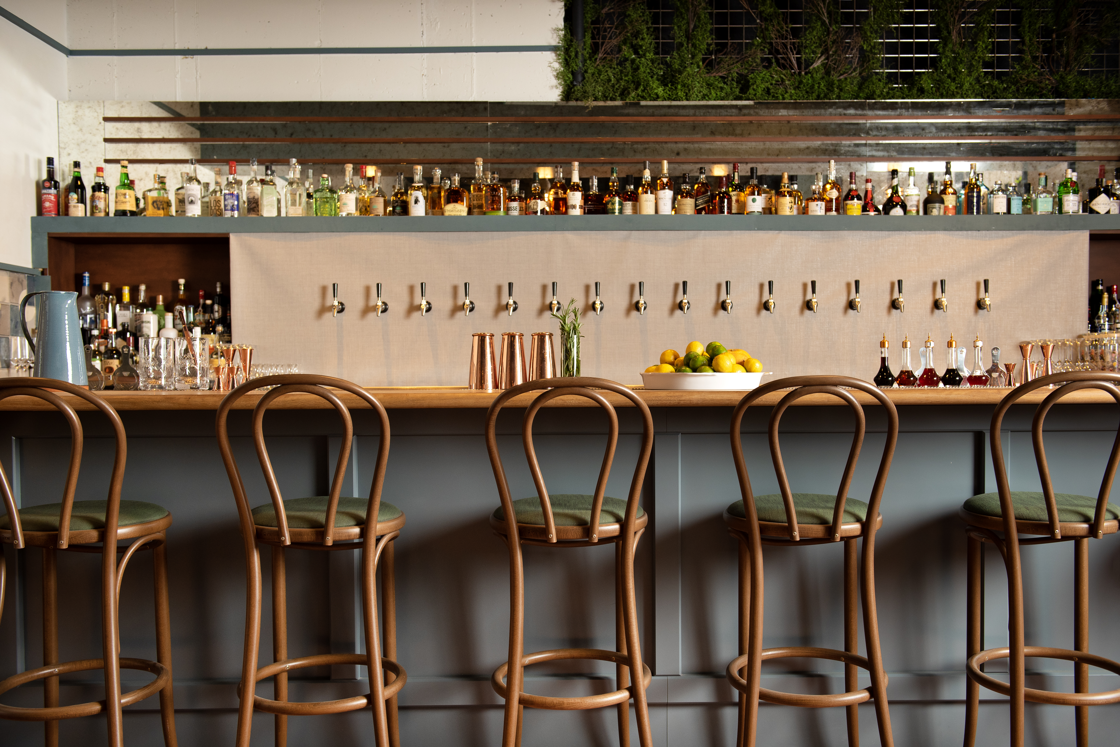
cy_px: 374
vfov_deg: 38.9
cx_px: 560
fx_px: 1058
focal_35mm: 34
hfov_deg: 55.8
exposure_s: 1/100
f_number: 5
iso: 400
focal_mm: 34
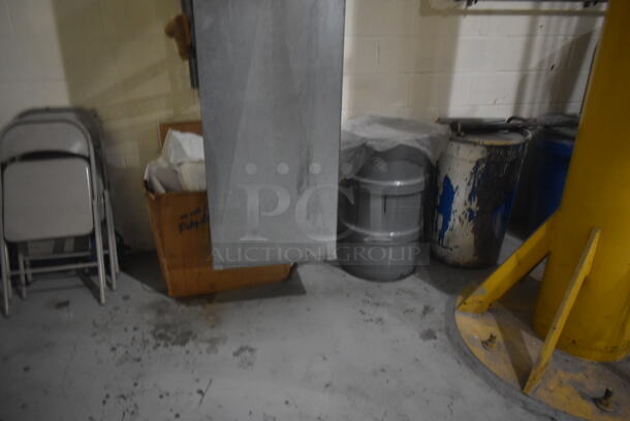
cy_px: 210
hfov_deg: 67.3
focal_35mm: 27
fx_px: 473
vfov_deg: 48.0
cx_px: 315
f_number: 3.5
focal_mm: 18
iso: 3200
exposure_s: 1/20
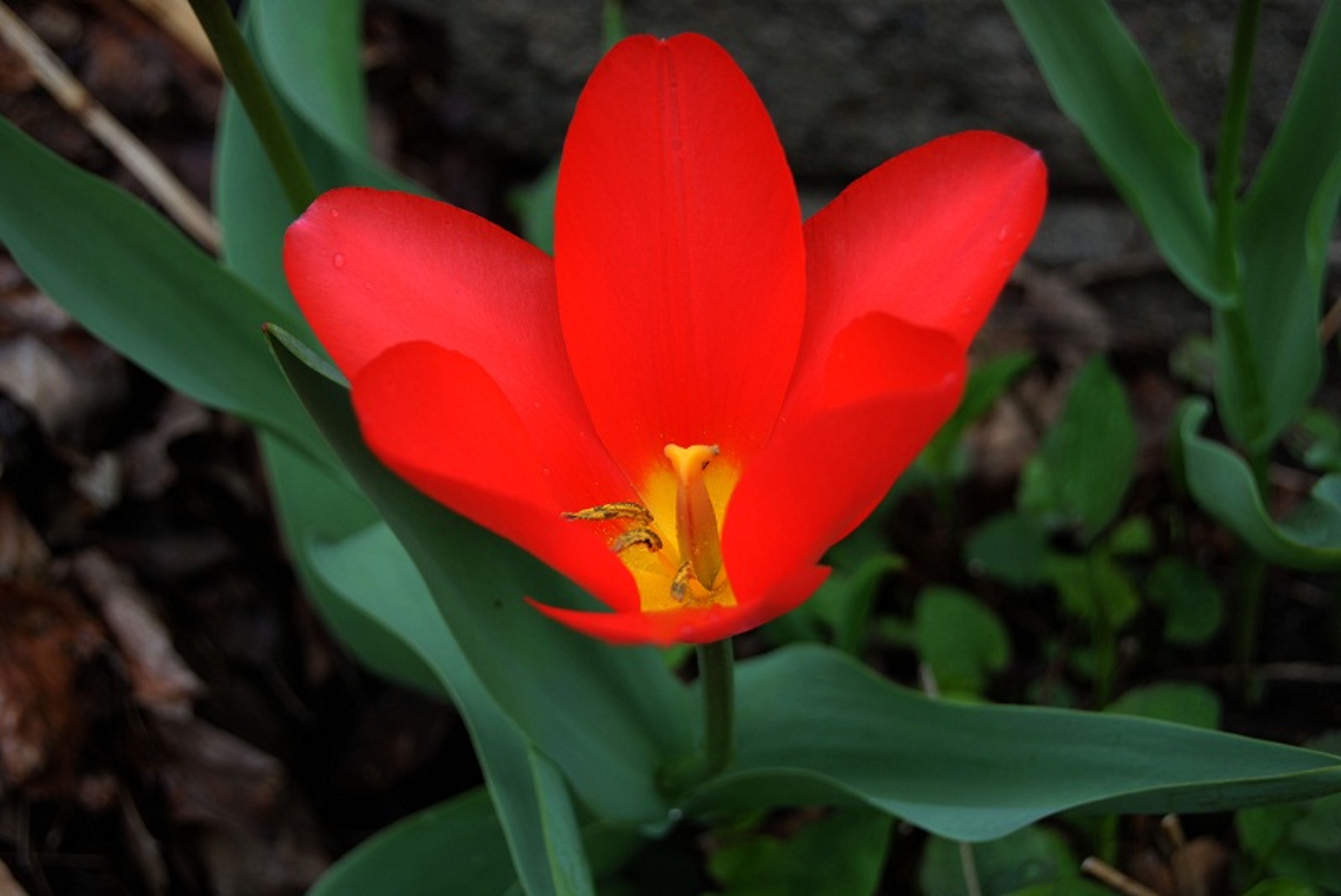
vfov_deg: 16.6
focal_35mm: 82
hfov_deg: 24.6
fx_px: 3076
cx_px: 670
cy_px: 448
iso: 100
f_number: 5.6
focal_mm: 55
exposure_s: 1/160
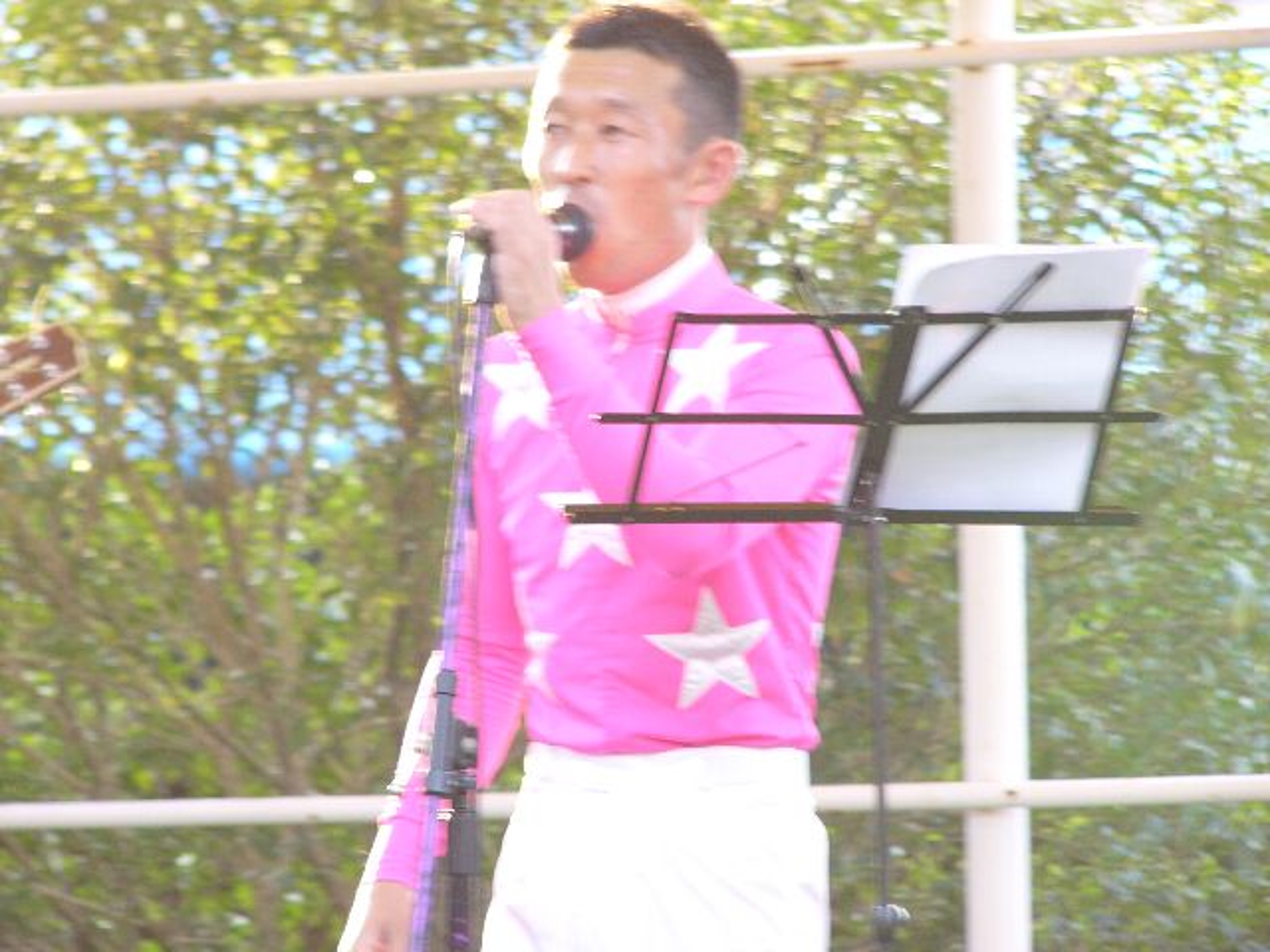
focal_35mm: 259
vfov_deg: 5.7
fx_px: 9502
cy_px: 476
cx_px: 635
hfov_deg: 7.6
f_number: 2.8
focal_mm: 43.1
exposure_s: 1/30
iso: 75
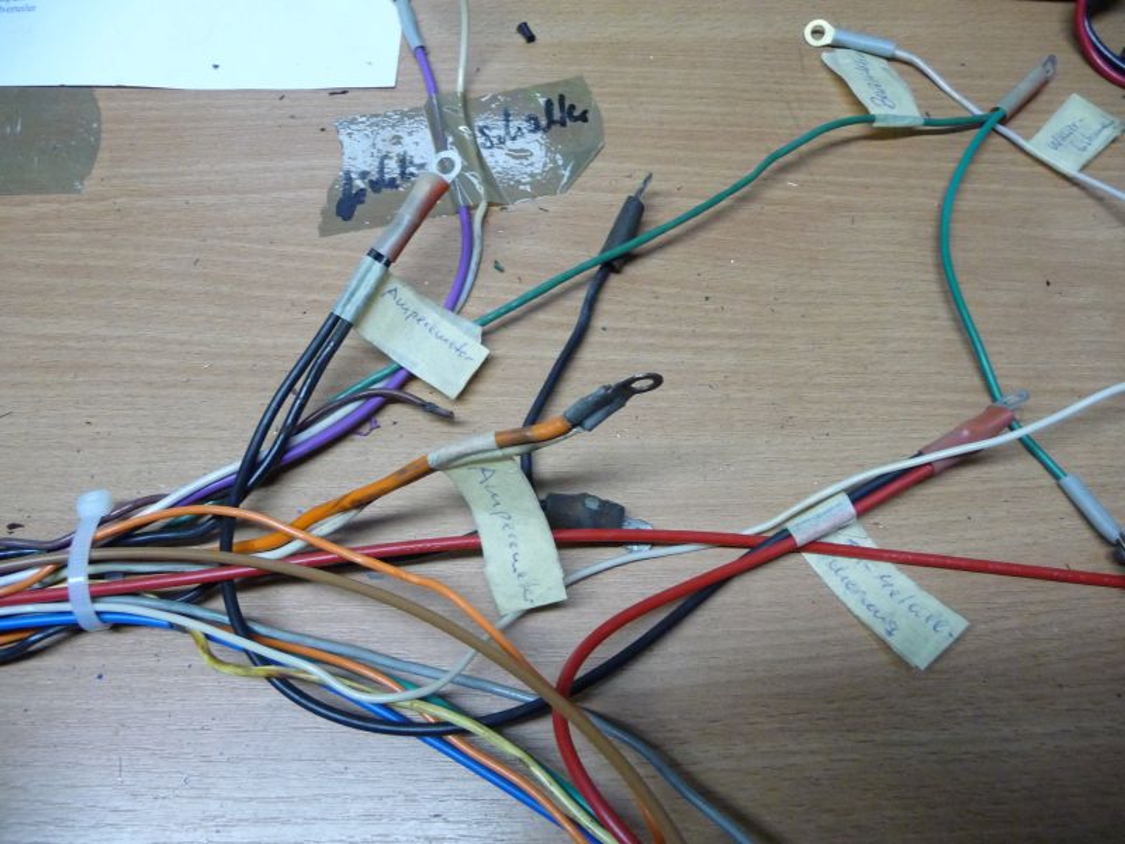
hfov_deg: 63.4
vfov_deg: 49.7
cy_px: 422
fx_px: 910
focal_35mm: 28
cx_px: 562
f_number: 3.3
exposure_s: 1/25
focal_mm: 4.7
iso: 400
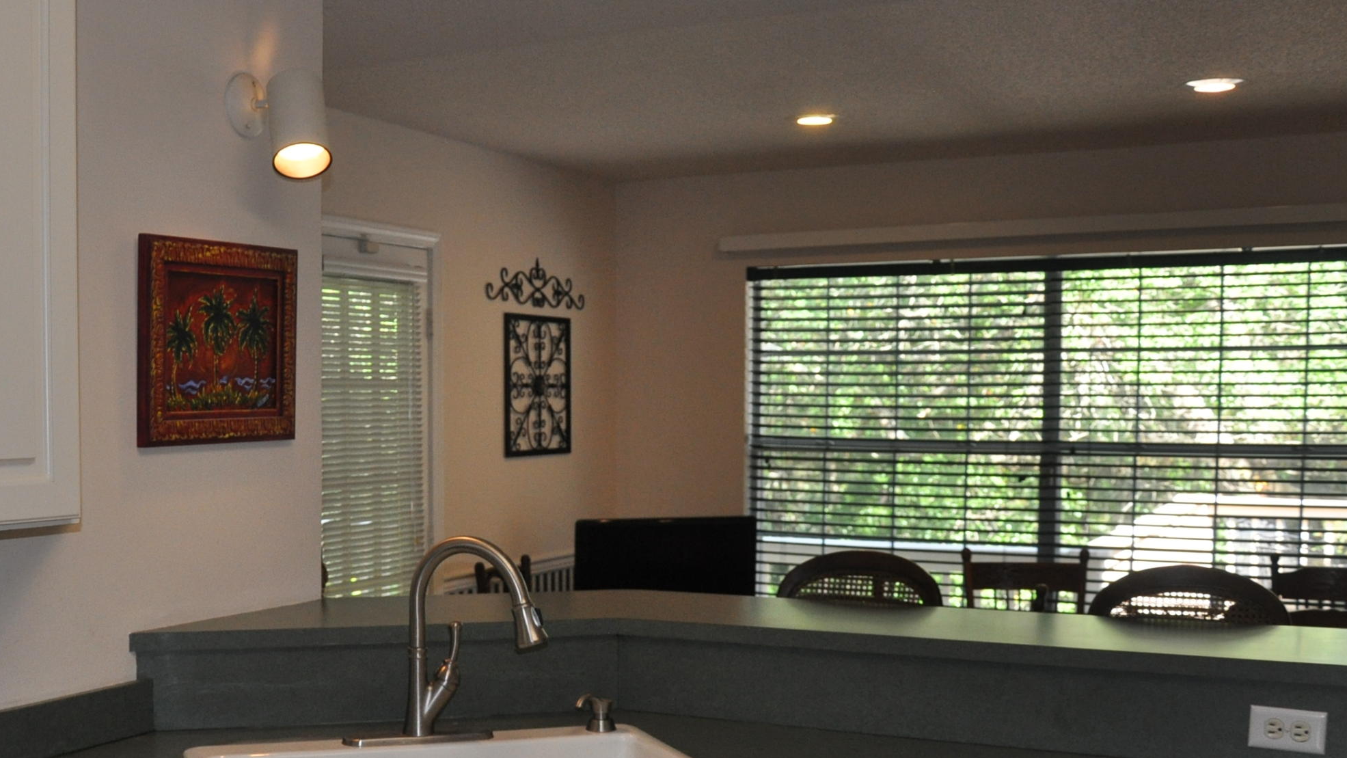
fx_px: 1536
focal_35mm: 43
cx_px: 409
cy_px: 511
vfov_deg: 27.5
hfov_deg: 46.3
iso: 800
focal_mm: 18
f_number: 3.5
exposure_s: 1/60
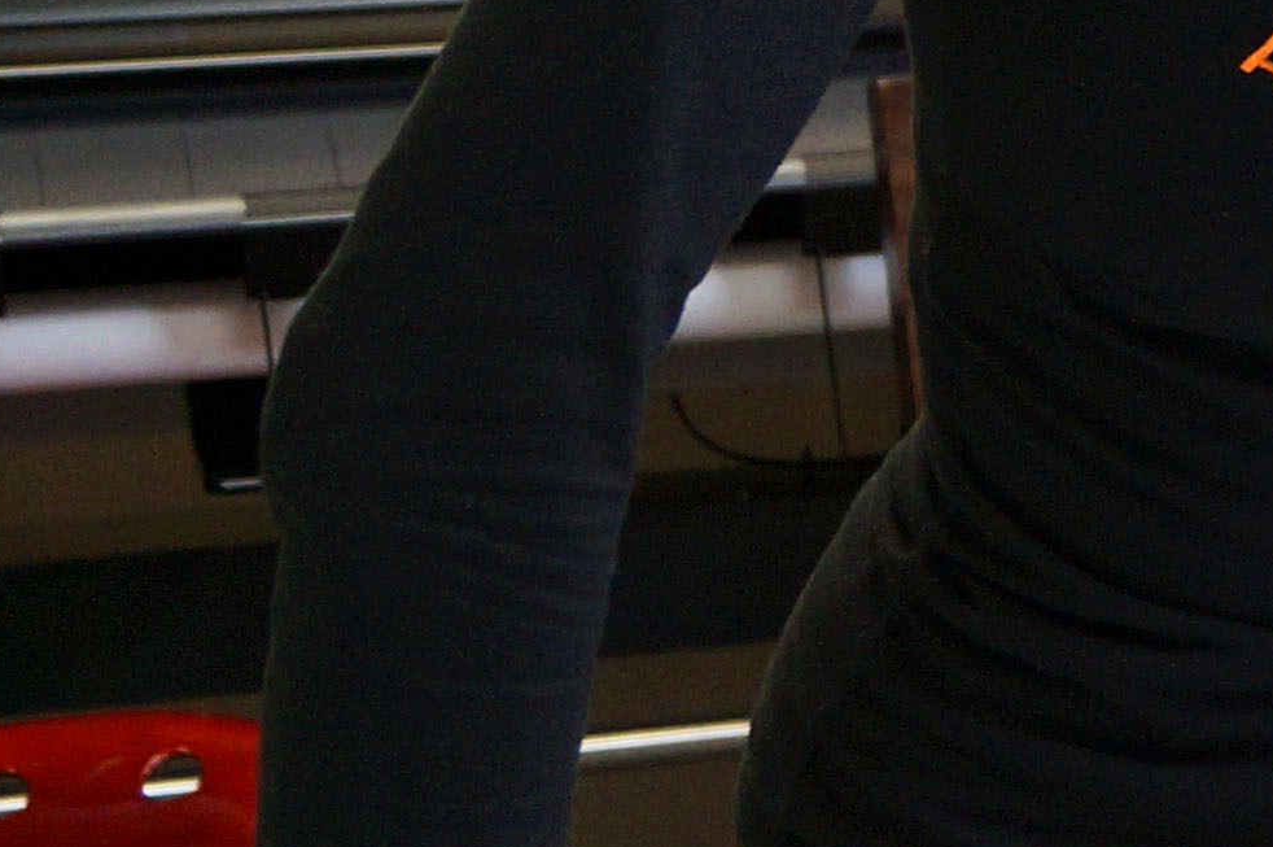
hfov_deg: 10.6
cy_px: -6
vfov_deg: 8.3
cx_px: 3128
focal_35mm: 165
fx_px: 5830
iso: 320
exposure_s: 1/60
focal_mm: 22
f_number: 4
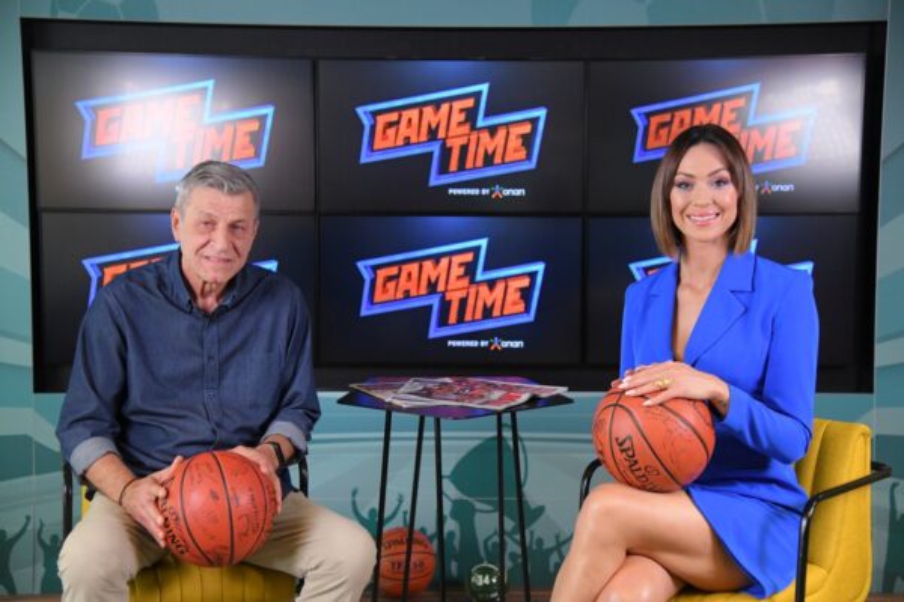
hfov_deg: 38.2
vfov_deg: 26.0
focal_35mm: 52
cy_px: 301
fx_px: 1306
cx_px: 452
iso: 5000
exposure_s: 1/500
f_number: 4
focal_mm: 52
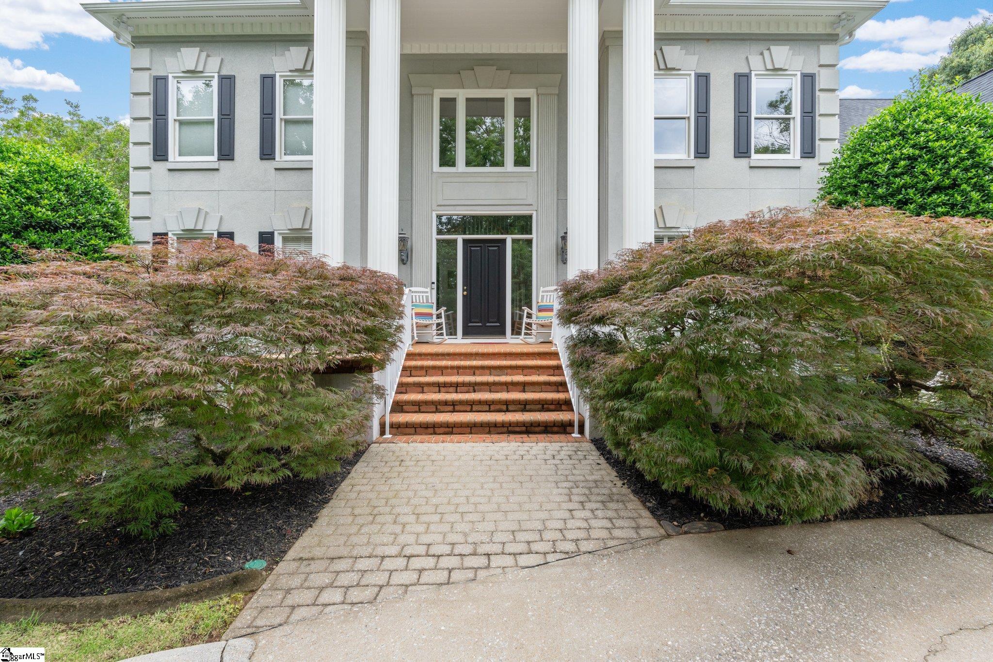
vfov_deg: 73.7
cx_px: 496
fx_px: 441
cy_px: 331
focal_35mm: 16
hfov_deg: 96.7
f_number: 8
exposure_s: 1/160
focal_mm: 16
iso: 250
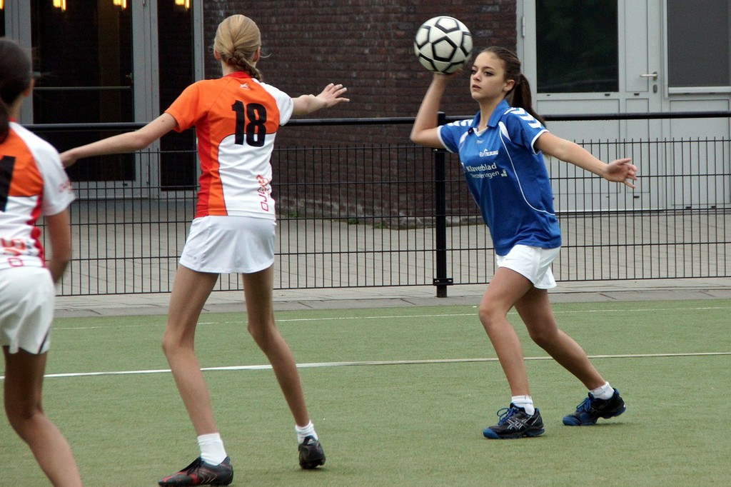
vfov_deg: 6.8
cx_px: 366
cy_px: 244
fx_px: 4110
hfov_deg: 10.2
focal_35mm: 202
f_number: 7.1
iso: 640
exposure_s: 1/250
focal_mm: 135
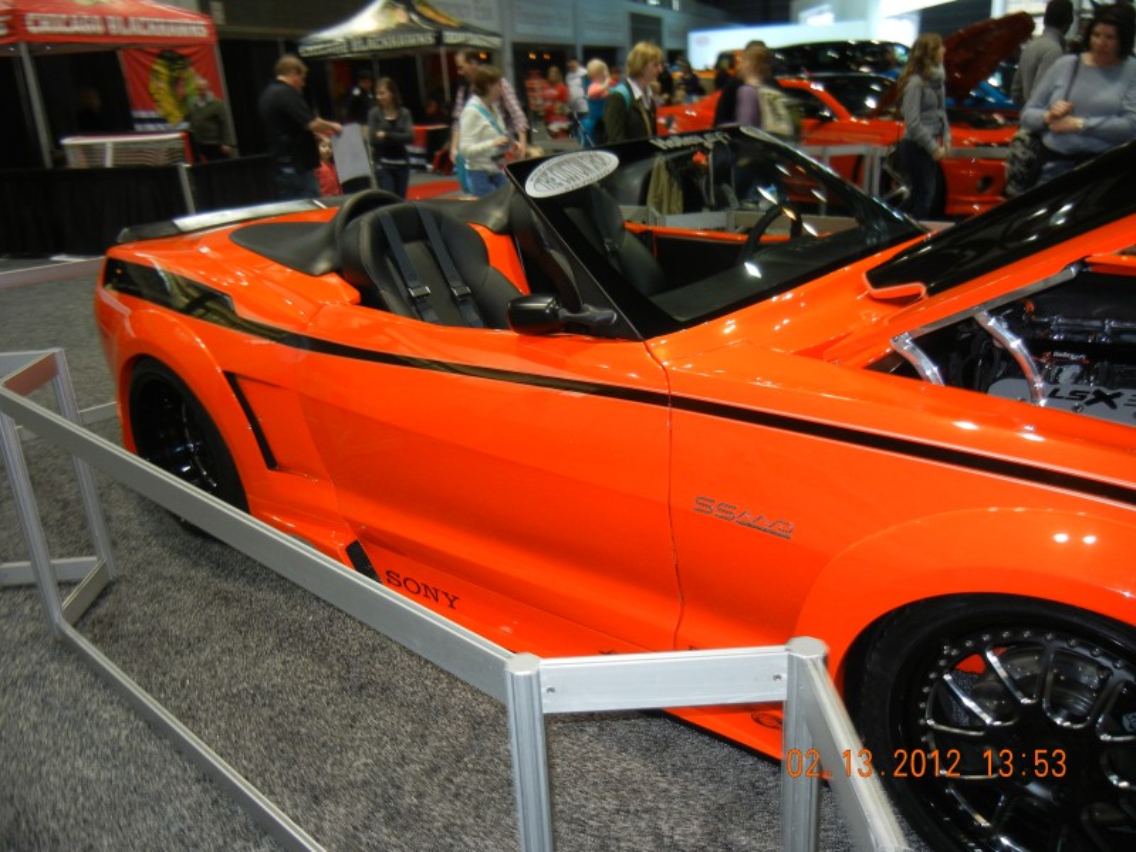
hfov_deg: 60.0
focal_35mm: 30
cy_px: 426
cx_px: 568
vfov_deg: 46.8
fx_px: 985
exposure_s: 1/30
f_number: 3.5
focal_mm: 5.4
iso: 202
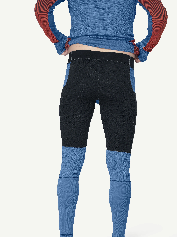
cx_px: 90
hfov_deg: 11.7
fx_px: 866
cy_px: 134
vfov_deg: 15.5
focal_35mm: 127
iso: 100
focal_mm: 109
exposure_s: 1/50
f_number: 5.6
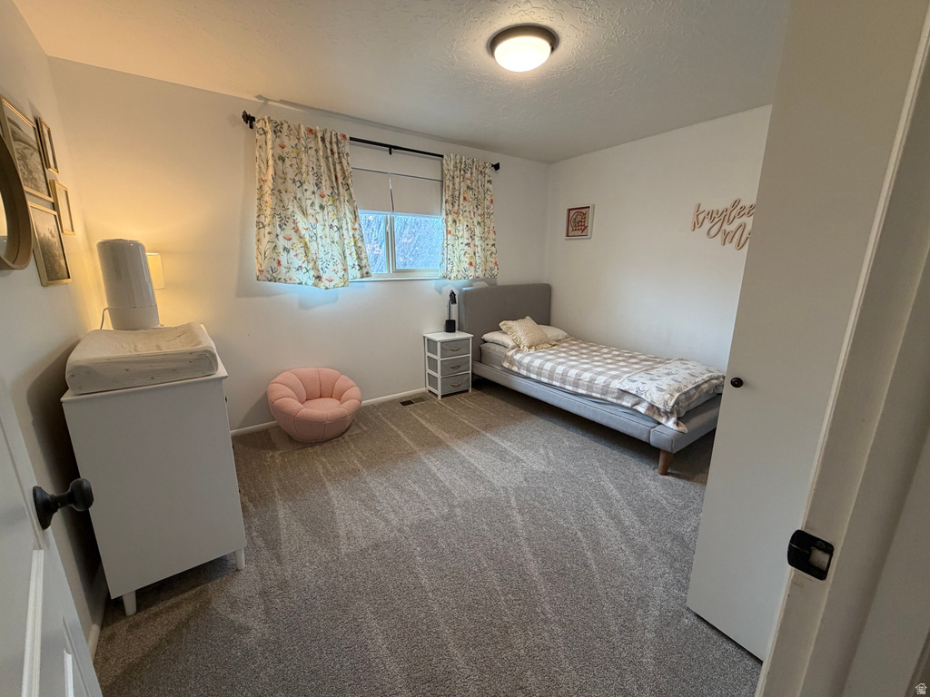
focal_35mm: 14
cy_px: 348
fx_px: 376
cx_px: 465
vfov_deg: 85.7
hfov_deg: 102.1
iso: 250
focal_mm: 2.22
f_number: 2.2
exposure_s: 1/60
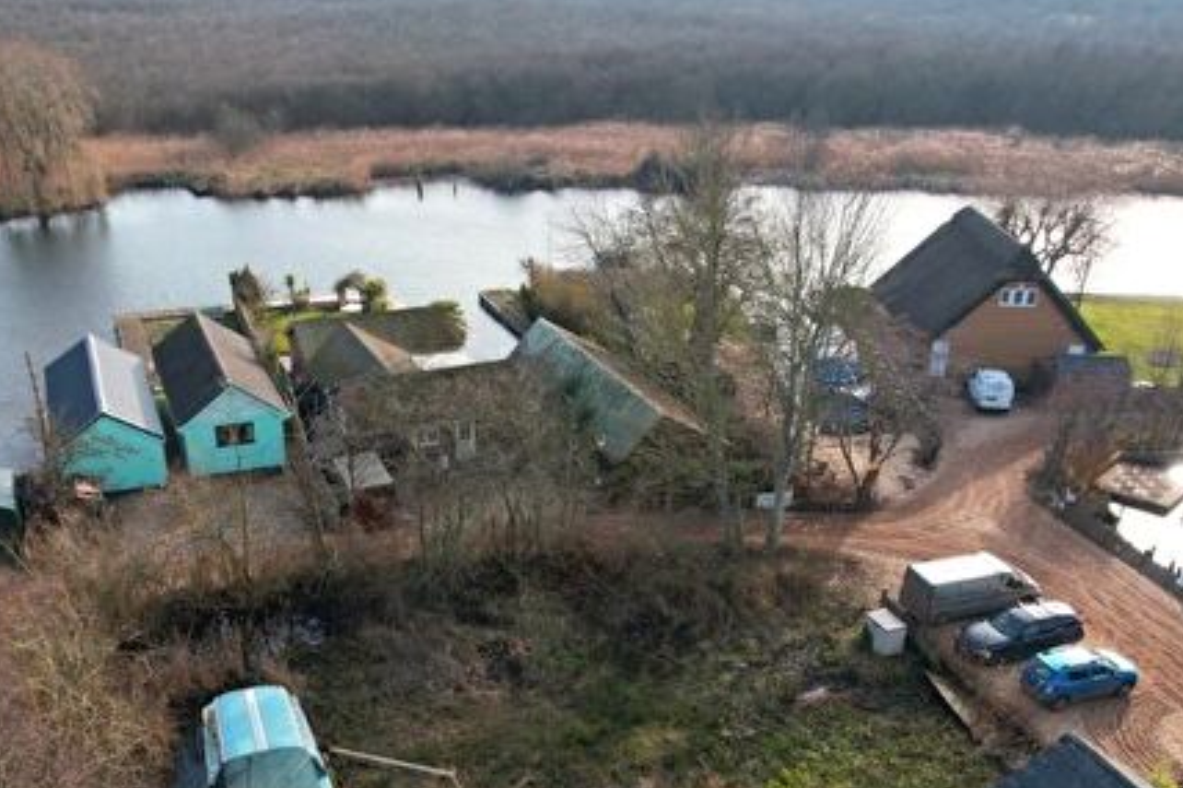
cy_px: 619
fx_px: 1182
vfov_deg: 35.8
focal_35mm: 36
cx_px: 492
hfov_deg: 52.9
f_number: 2.8
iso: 100
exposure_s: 1/40
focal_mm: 8.38
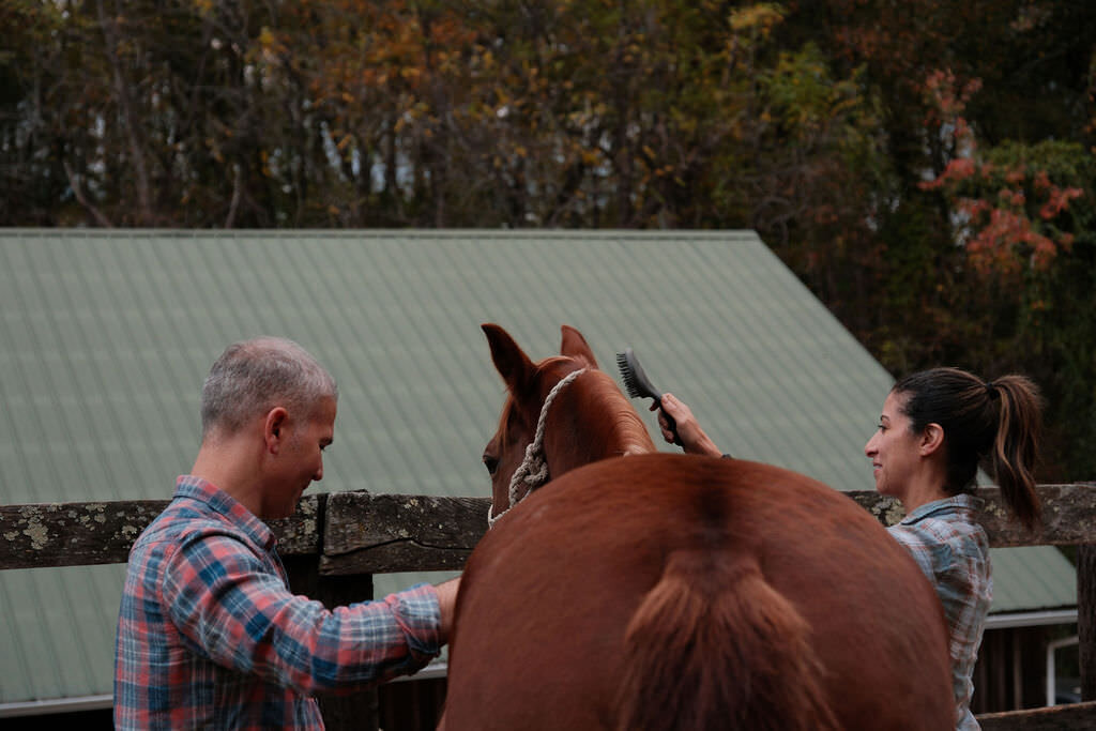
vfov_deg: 21.9
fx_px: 1888
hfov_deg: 32.4
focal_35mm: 62
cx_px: 548
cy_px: 366
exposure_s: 1/200
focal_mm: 41.1
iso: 1000
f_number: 3.2
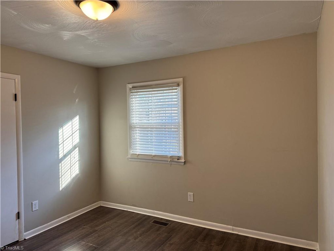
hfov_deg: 71.6
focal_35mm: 24
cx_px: 167
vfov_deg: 56.8
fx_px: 232
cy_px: 126
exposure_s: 1/120
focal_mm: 6.76
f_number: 1.78
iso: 160
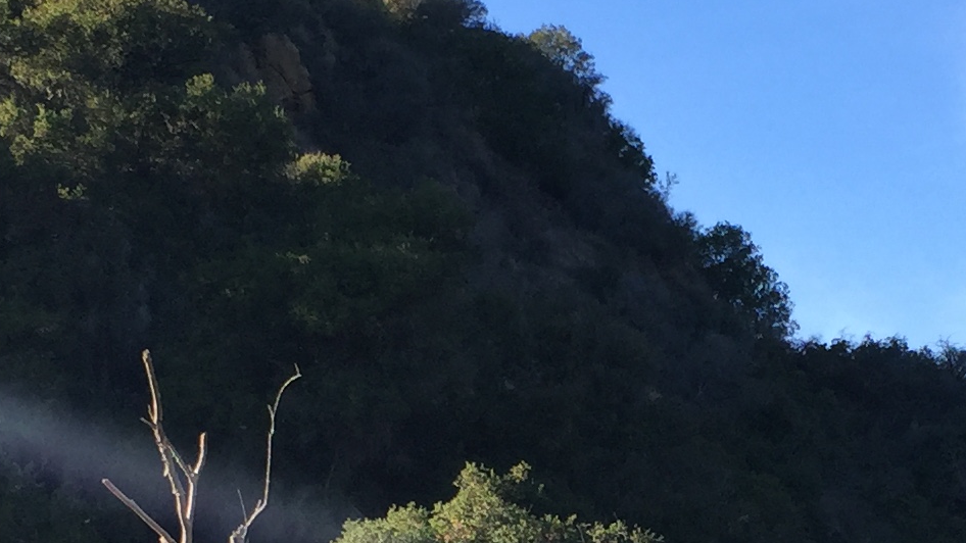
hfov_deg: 19.5
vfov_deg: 11.0
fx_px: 2792
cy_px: 508
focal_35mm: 109
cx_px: 671
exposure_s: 1/581
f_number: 2.2
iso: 32
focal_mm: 4.15
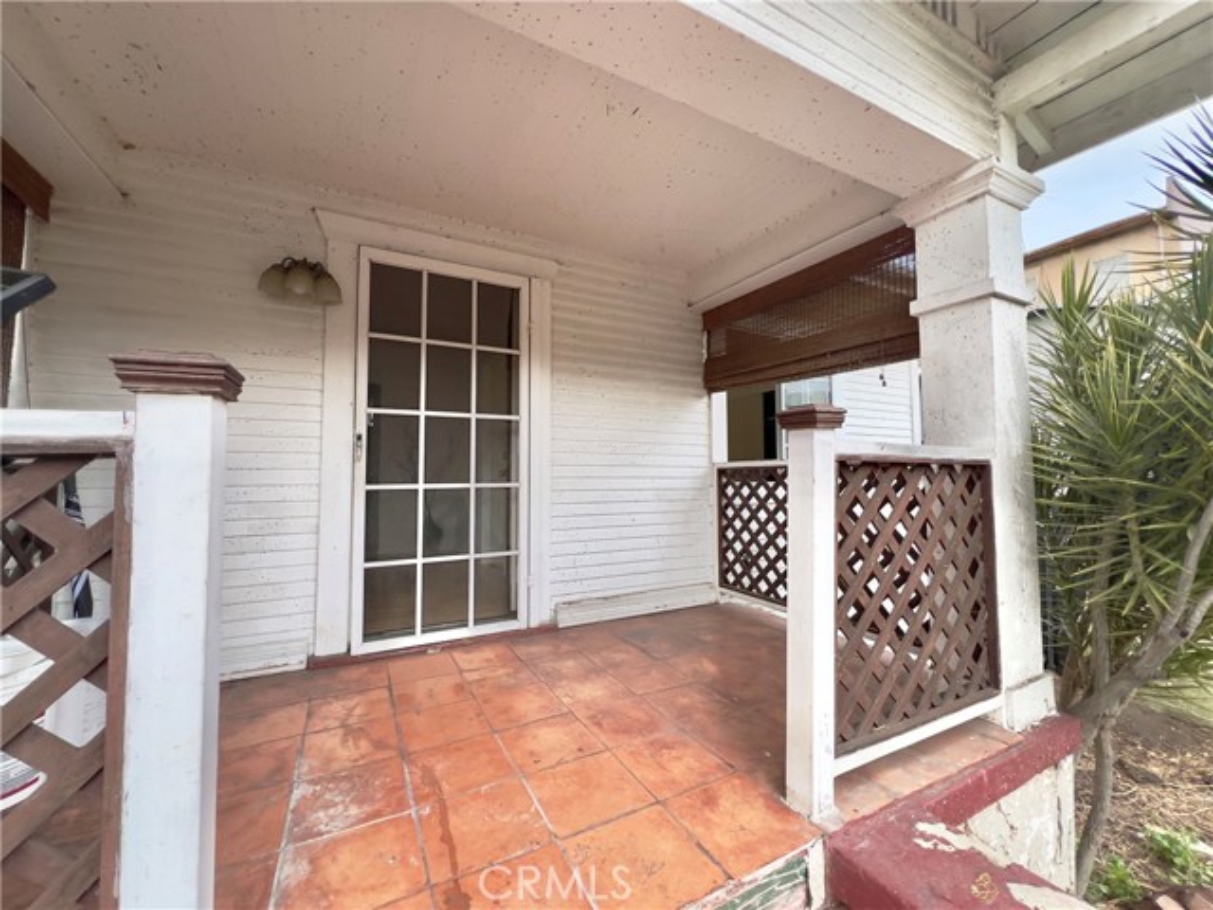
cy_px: 455
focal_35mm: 13
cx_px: 606
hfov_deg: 106.2
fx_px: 456
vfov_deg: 89.9
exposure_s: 1/564
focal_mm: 1.57
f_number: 1.8
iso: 32
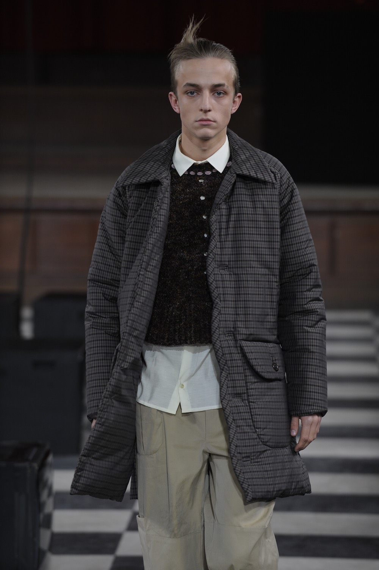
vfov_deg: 10.3
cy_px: 285
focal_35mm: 200
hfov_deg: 6.9
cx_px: 190
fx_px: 3162
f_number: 4
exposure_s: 1/500
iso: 1000
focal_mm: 200
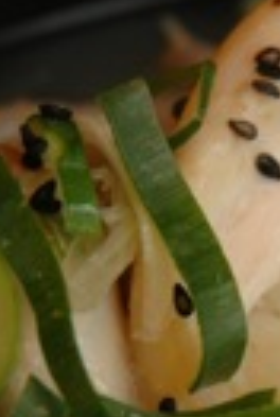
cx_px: 471
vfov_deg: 5.2
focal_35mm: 399
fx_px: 4630
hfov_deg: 3.4
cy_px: 328
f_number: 4.5
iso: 200
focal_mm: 70
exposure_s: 1/50
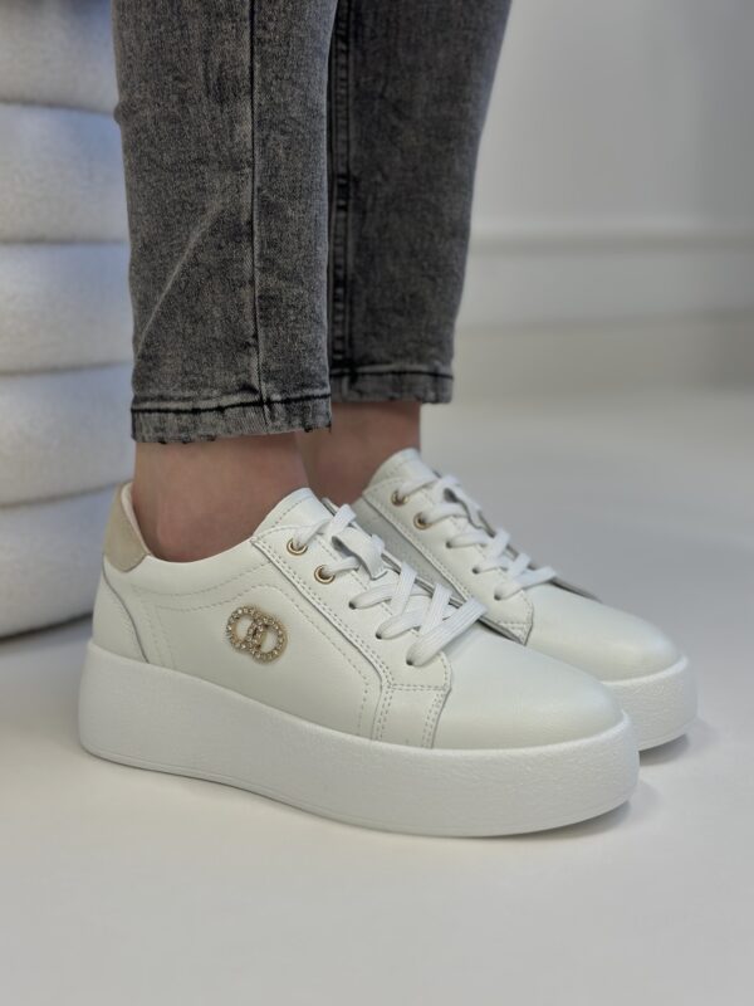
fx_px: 1394
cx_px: 377
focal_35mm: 48
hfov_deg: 30.3
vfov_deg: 39.7
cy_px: 503
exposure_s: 1/100
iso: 80
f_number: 1.78
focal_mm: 6.86
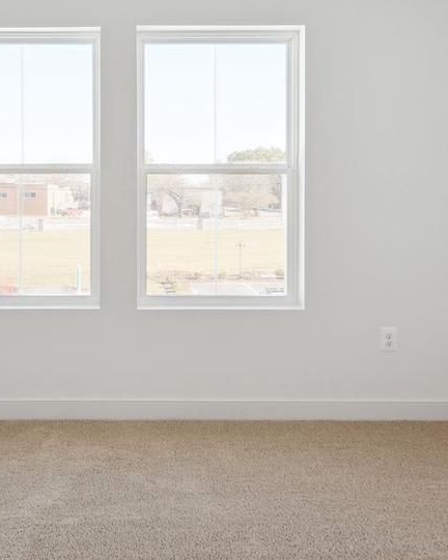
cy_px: 209
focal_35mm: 35
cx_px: 127
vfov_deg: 51.0
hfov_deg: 41.3
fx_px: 581
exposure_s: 1/15
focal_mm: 14
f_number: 8
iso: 64
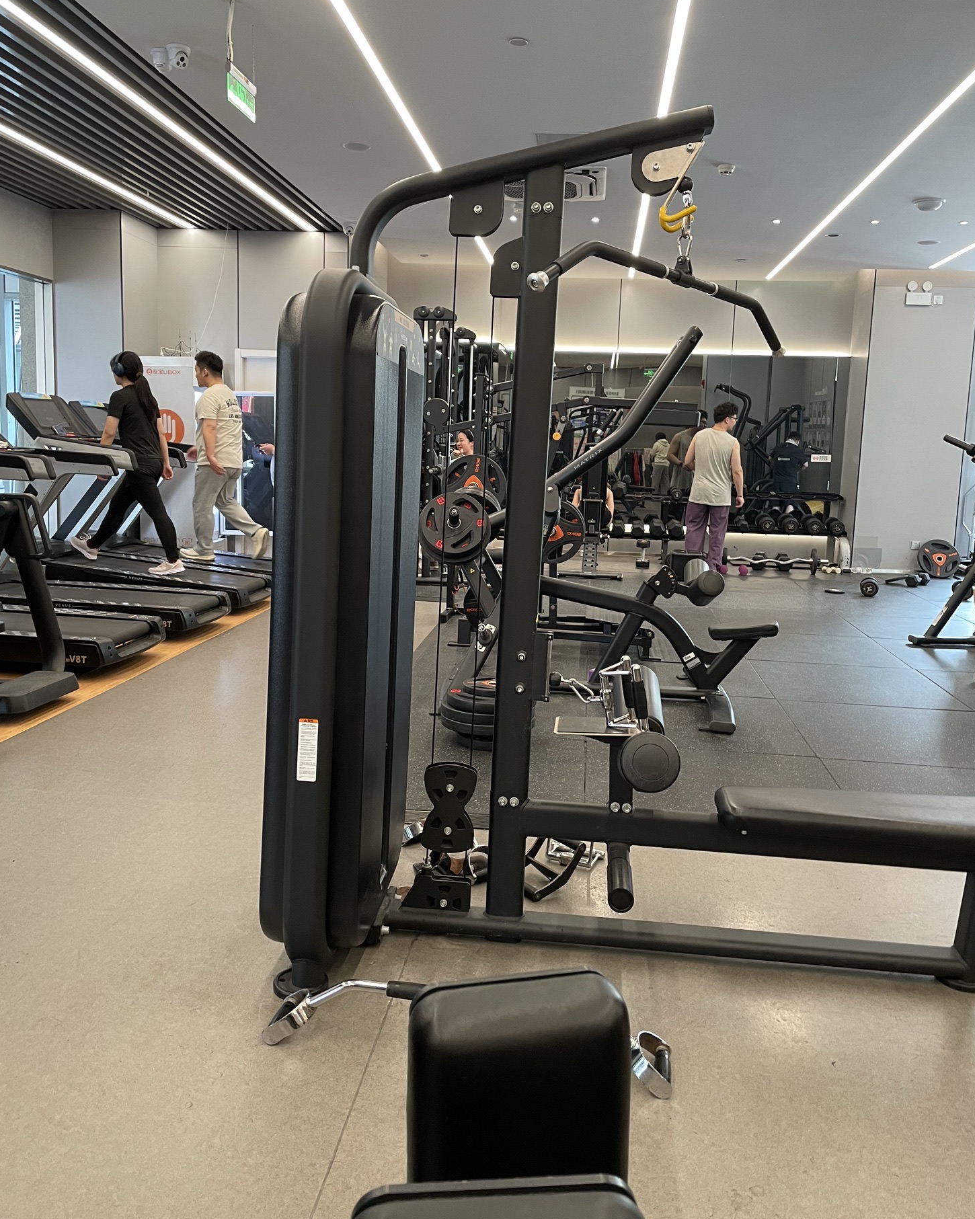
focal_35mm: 28
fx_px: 1010
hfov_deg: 51.5
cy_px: 587
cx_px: 481
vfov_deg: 62.2
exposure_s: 1/60
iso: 125
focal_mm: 4.2
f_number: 1.6
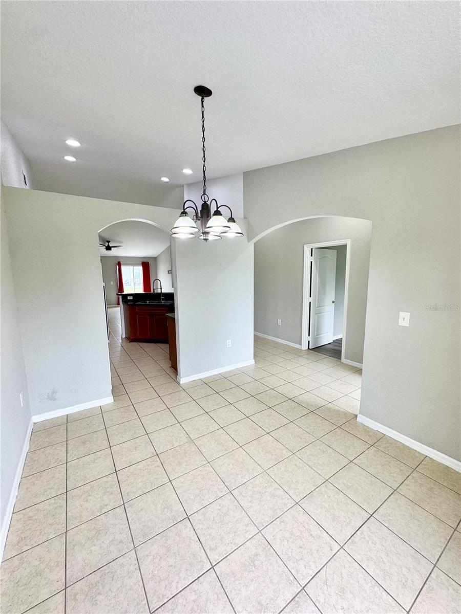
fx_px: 249
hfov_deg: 85.7
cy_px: 307
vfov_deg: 102.1
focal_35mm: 14
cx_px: 230
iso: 100
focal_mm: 2.22
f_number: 2.2
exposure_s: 1/120
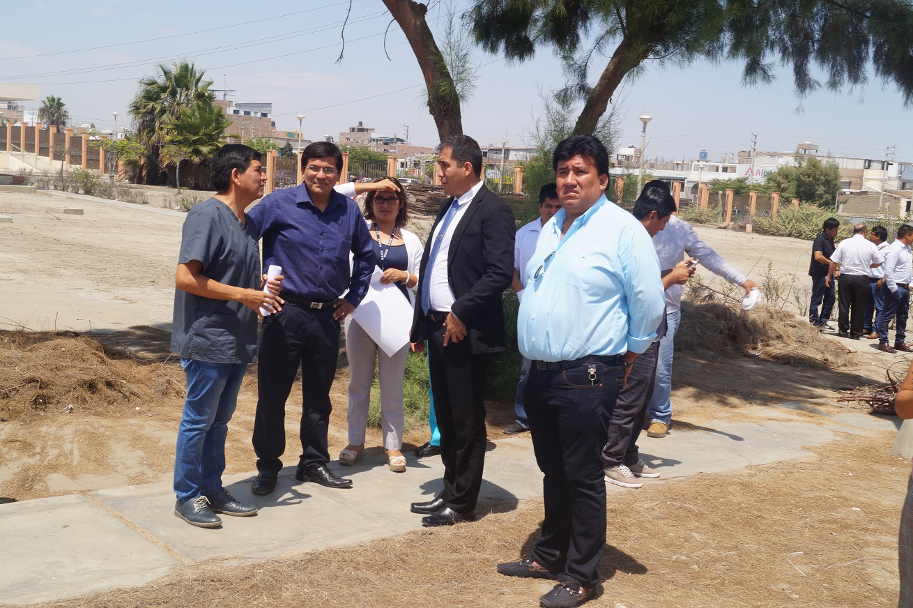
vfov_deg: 34.2
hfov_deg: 49.6
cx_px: 456
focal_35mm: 39
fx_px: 989
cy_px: 304
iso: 100
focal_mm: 26
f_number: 14
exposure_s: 1/100
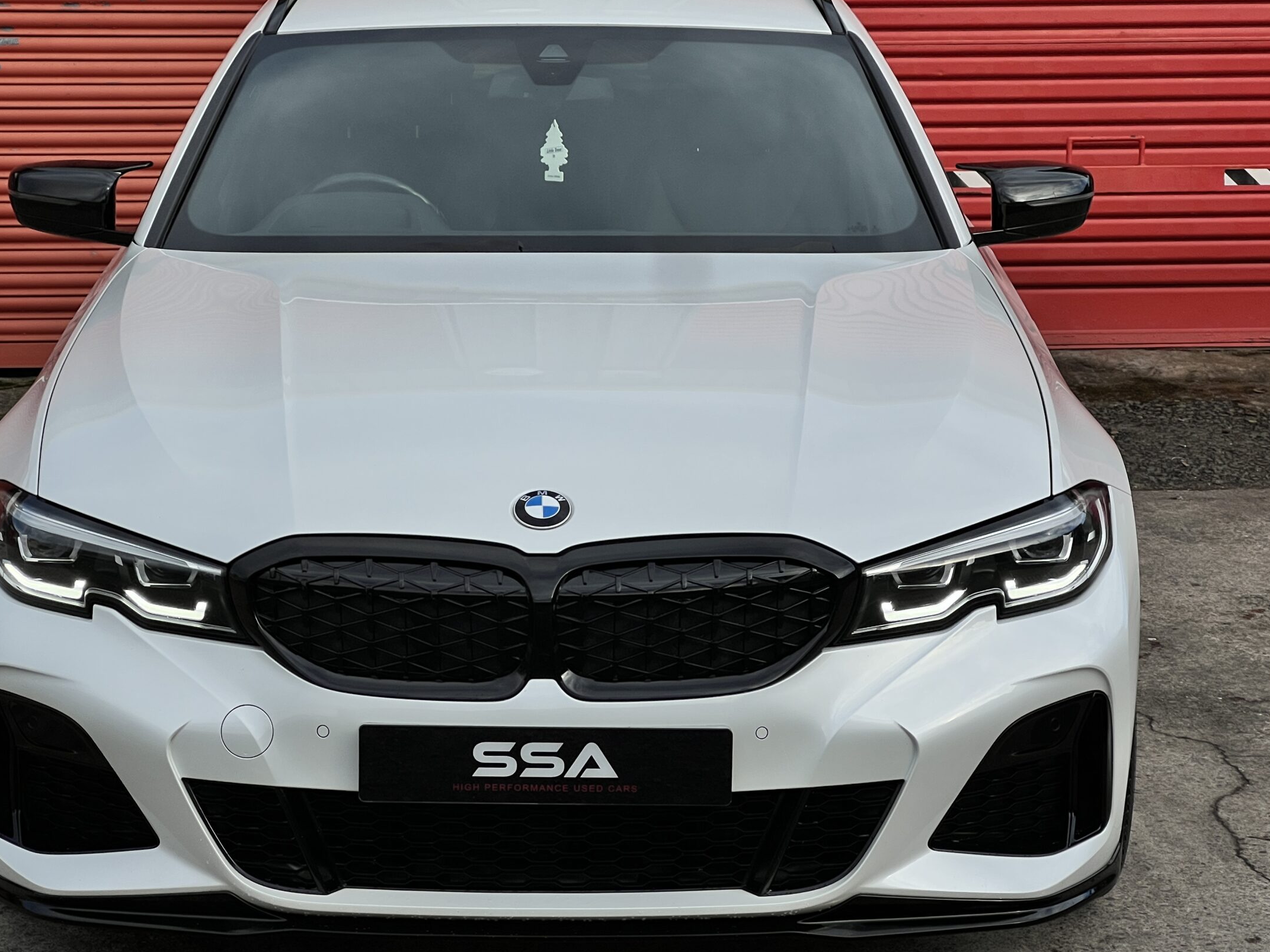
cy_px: 423
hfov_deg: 21.3
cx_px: 558
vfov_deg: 16.1
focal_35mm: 92
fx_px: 3375
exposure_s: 1/840
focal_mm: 9
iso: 32
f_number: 2.8
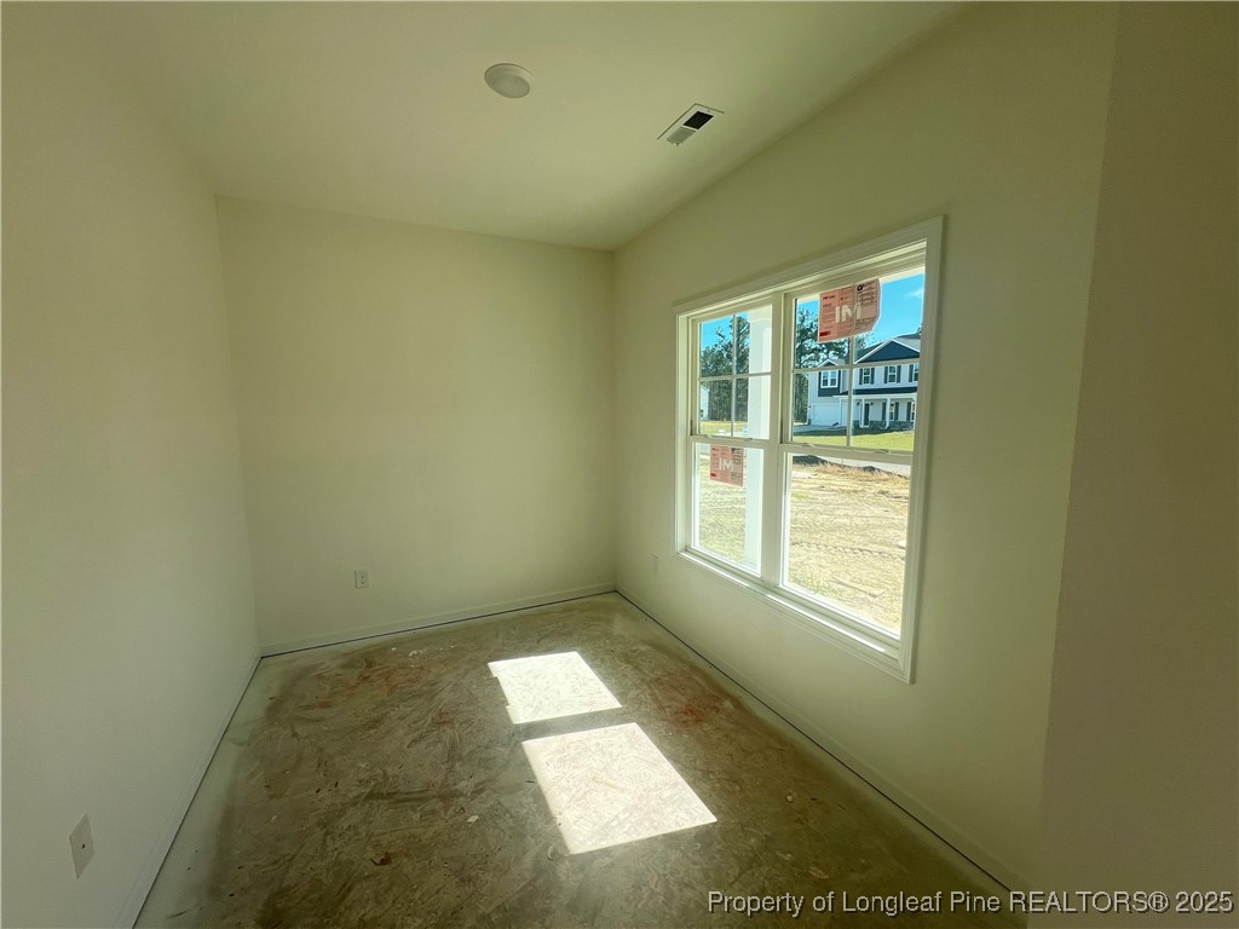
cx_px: 620
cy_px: 464
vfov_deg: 89.9
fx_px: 465
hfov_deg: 106.2
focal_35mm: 13
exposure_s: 1/473
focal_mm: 1.57
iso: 32
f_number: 1.8
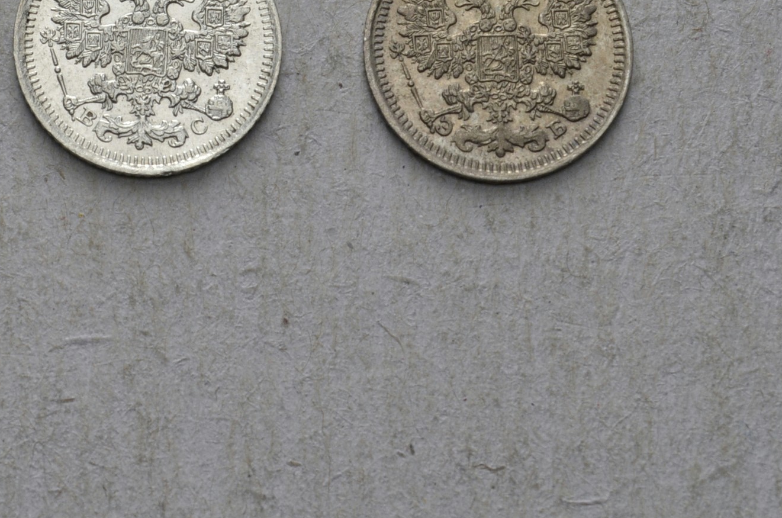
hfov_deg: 13.3
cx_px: 124
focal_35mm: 154
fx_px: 3337
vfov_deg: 8.8
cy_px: 41
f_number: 14
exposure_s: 1/250
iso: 400
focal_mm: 55
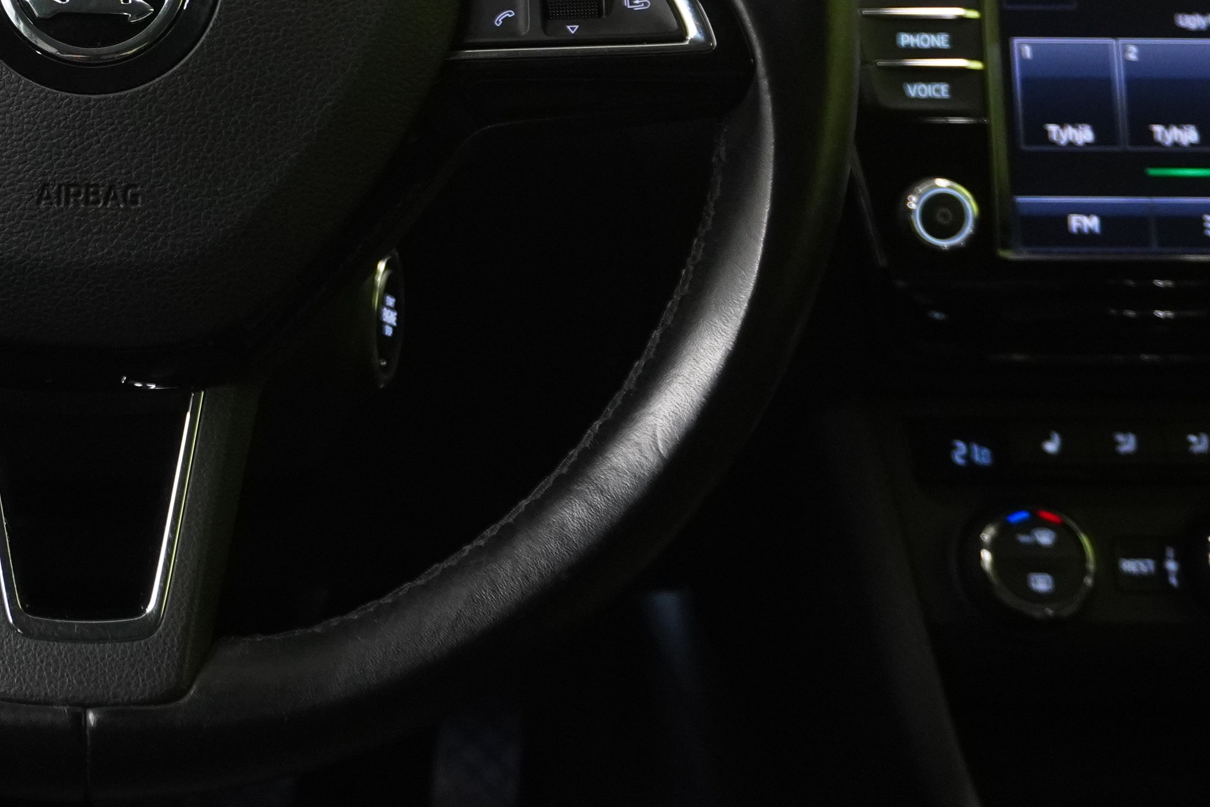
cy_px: -38
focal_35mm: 81
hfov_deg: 24.2
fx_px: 2723
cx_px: 87
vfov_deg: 16.4
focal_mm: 22
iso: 1600
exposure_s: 1/40
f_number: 4
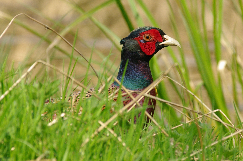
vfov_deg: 3.0
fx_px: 3034
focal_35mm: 450
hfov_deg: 4.6
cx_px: 122
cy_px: 80
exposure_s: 1/500
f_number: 8
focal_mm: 300
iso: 800
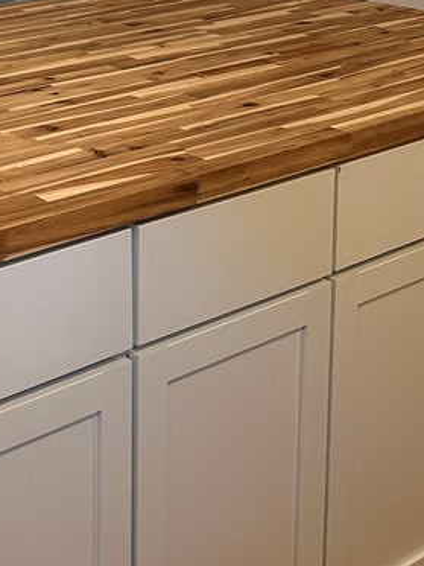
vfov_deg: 26.6
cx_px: -122
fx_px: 1078
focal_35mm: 66
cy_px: -88
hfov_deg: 20.4
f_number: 1.78
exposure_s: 1/120
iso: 200
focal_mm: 6.86
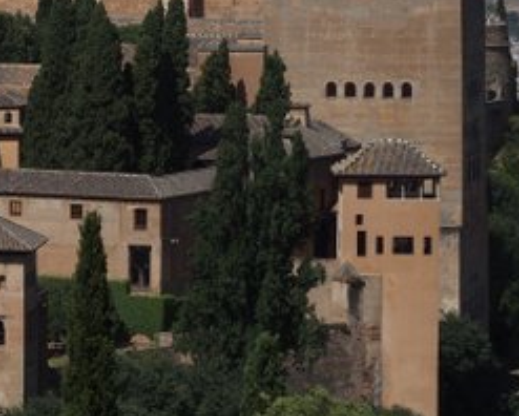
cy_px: 97
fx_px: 3935
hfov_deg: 7.5
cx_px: 38
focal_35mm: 256
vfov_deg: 6.0
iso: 100
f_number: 6.3
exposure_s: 1/1000
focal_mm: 28.8
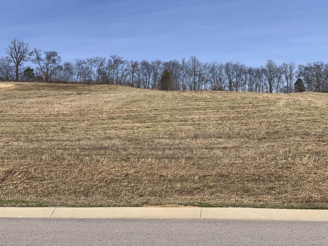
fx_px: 493
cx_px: 164
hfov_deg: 36.8
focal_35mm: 52
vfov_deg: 28.0
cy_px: 123
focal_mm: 6
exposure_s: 1/1712
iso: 16
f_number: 2.4
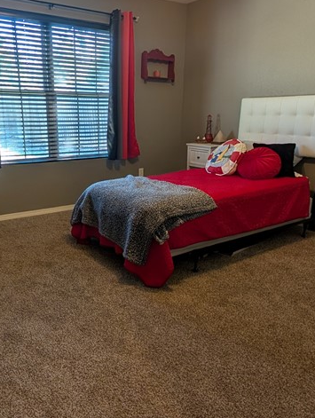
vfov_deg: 67.2
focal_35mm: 26
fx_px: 314
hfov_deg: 52.8
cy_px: 201
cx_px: 123
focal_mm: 2.02
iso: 58
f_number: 1.7
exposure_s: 1/60
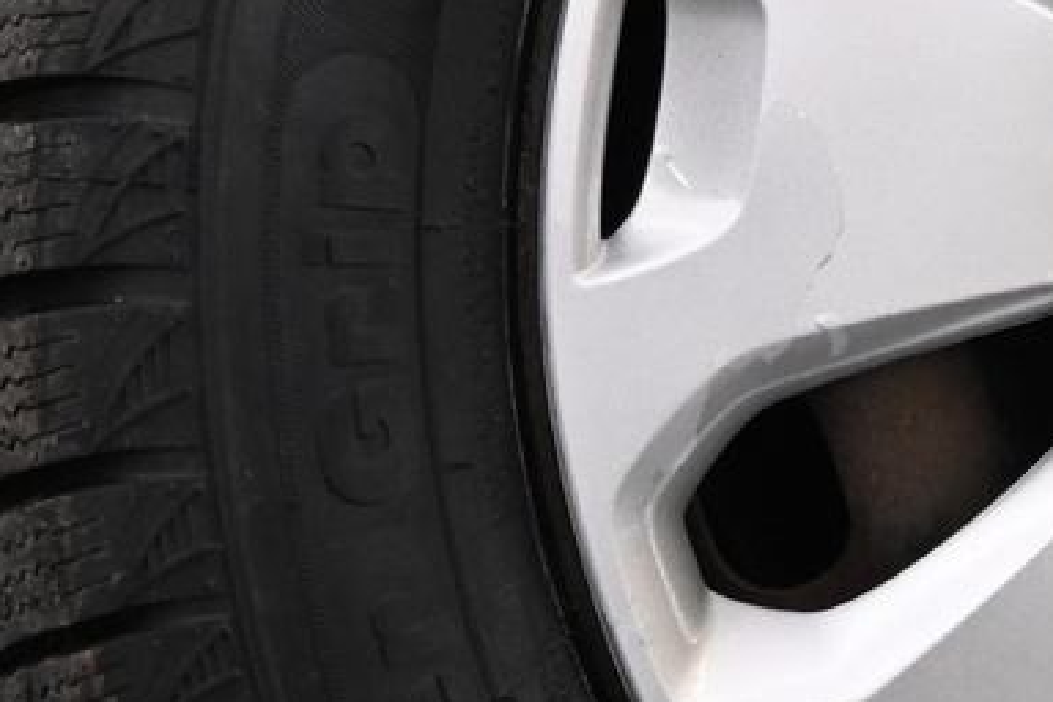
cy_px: 222
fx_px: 4624
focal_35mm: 158
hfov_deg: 12.8
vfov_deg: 8.7
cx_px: 1075
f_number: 4.2
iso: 2000
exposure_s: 1/40
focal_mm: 25
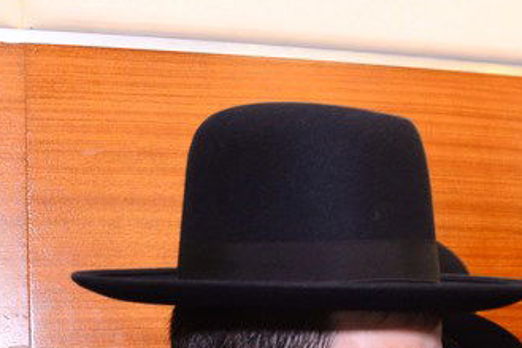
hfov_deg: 19.8
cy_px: 512
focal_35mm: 98
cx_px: 589
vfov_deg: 13.2
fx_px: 1420
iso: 2000
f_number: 5.6
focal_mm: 28
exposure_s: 1/100
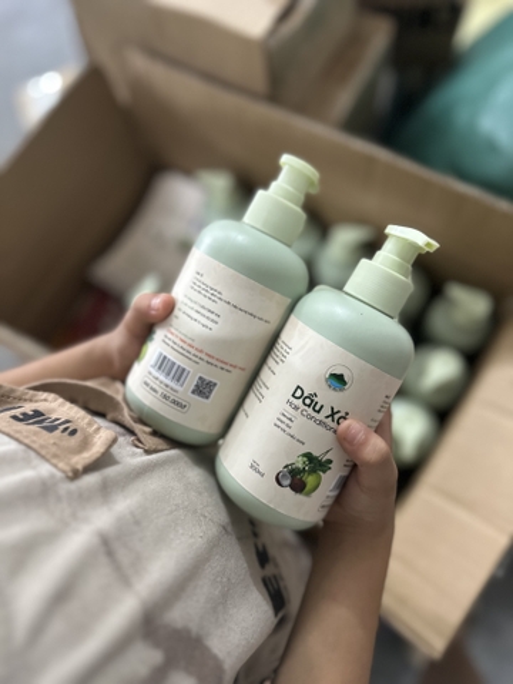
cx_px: 256
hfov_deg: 56.8
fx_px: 474
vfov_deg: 71.6
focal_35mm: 24
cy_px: 342
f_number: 1.78
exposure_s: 1/60
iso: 500
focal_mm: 6.86
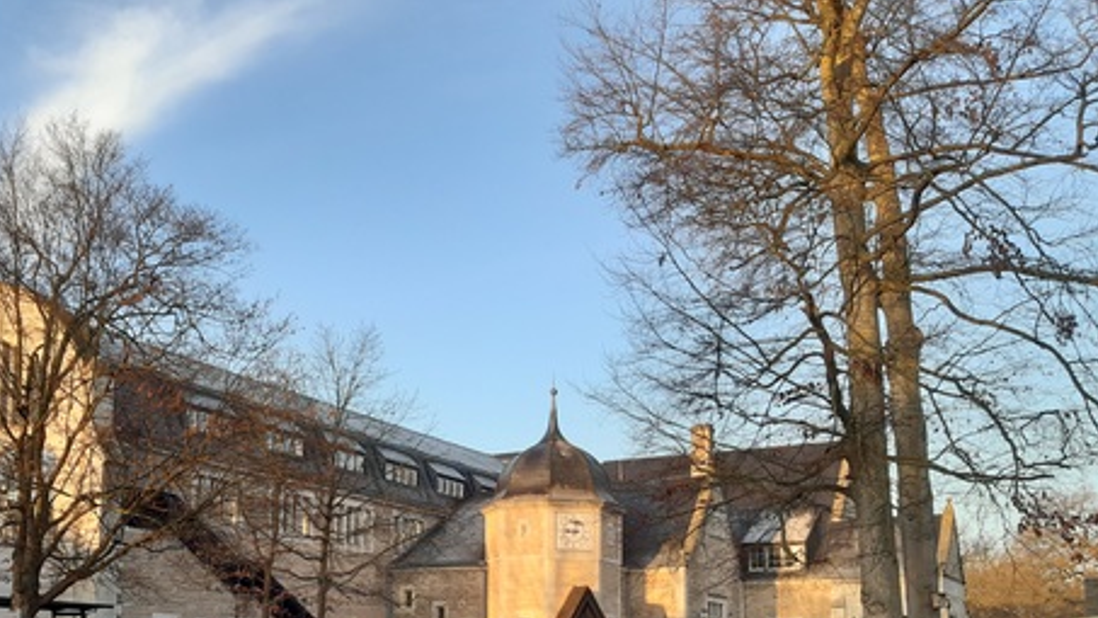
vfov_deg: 28.8
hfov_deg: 49.2
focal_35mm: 40
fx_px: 1165
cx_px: 327
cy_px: 533
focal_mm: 3.92
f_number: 1.7
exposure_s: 1/323
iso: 40
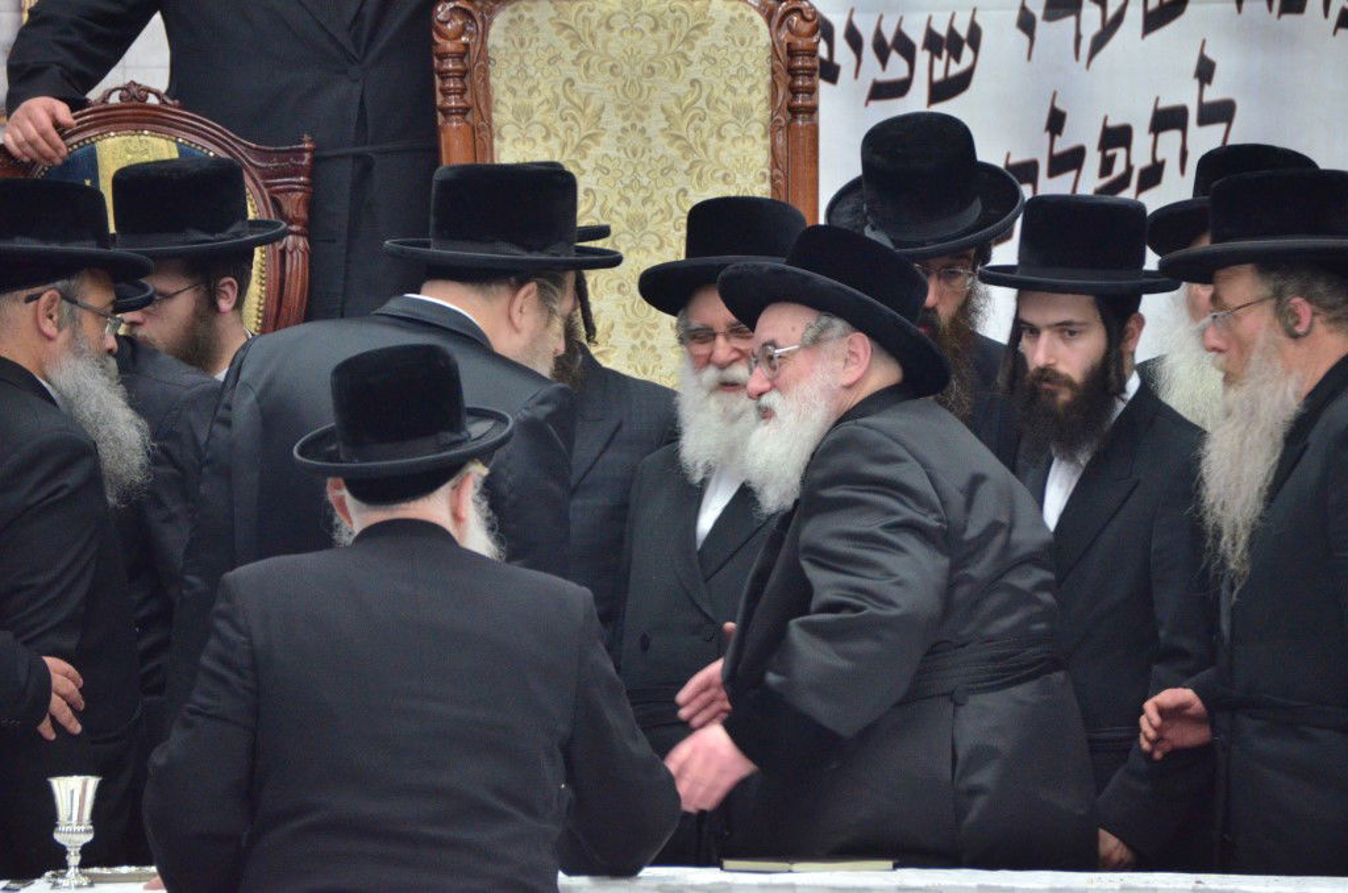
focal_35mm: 360
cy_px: 446
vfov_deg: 3.8
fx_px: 13451
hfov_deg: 5.7
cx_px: 674
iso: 2000
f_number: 5.6
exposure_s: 1/125
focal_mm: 240
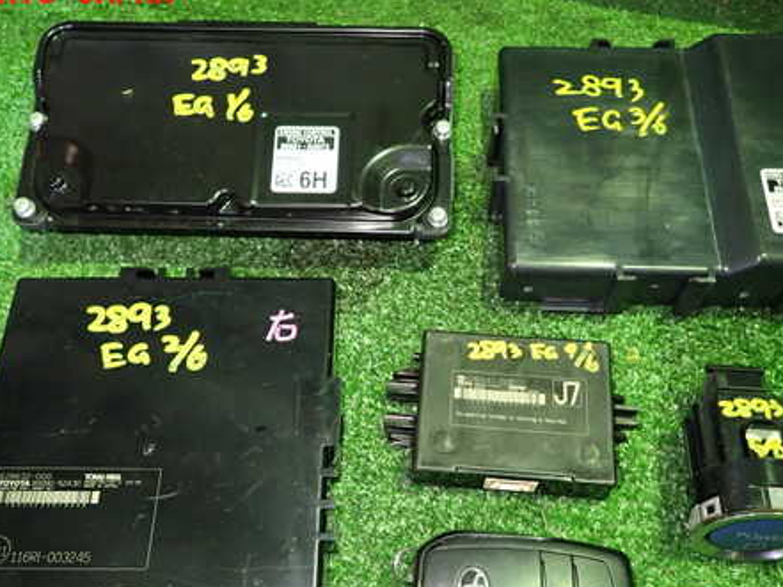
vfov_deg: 41.5
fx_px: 769
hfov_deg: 53.9
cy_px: 369
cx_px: 384
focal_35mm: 34
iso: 640
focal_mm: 4.5
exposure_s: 1/30
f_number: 2
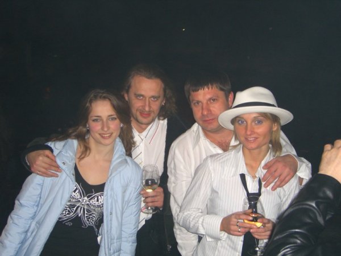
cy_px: 128
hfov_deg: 41.2
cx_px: 170
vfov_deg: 31.5
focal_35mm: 46
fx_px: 453
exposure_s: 1/60
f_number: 3.1
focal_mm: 9.5
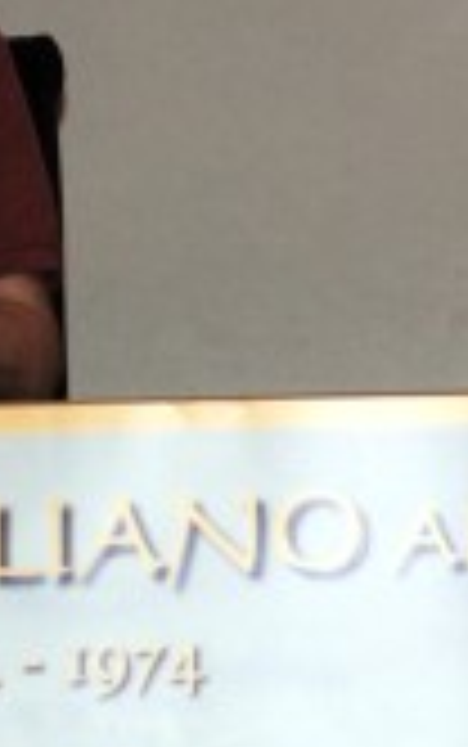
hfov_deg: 4.2
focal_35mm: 315
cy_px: 63
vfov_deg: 6.6
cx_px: 360
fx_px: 6417
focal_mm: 62
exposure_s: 1/60
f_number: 5.6
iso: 400
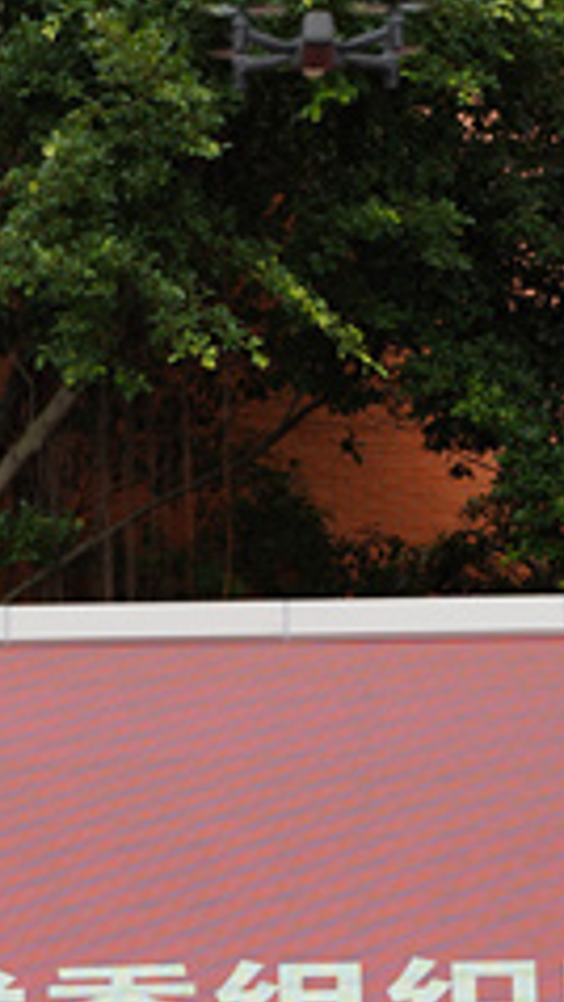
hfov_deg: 7.8
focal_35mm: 155
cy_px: 968
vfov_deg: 13.7
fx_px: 4118
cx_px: 185
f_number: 3.2
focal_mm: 47
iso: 160
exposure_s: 1/800
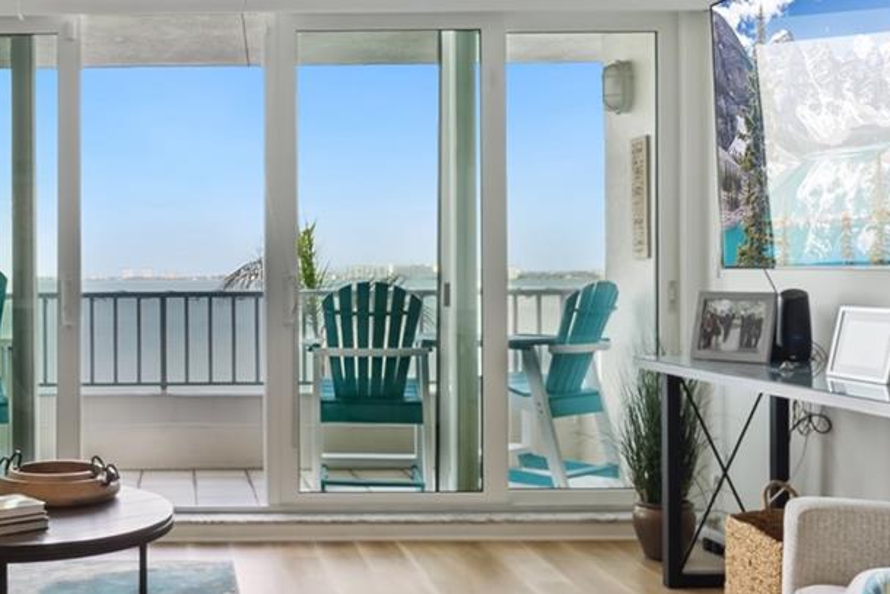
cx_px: 153
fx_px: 1039
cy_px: 266
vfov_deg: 31.9
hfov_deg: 43.7
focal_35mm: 42
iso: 100
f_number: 8
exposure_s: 1/15
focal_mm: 16
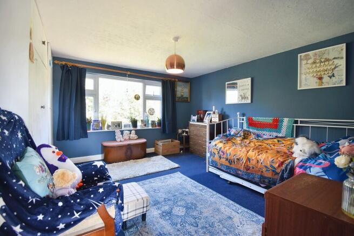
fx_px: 148
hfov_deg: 100.4
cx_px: 177
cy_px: 118
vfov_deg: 77.4
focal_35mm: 15
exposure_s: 1/15
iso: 180
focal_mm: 10
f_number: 4.5
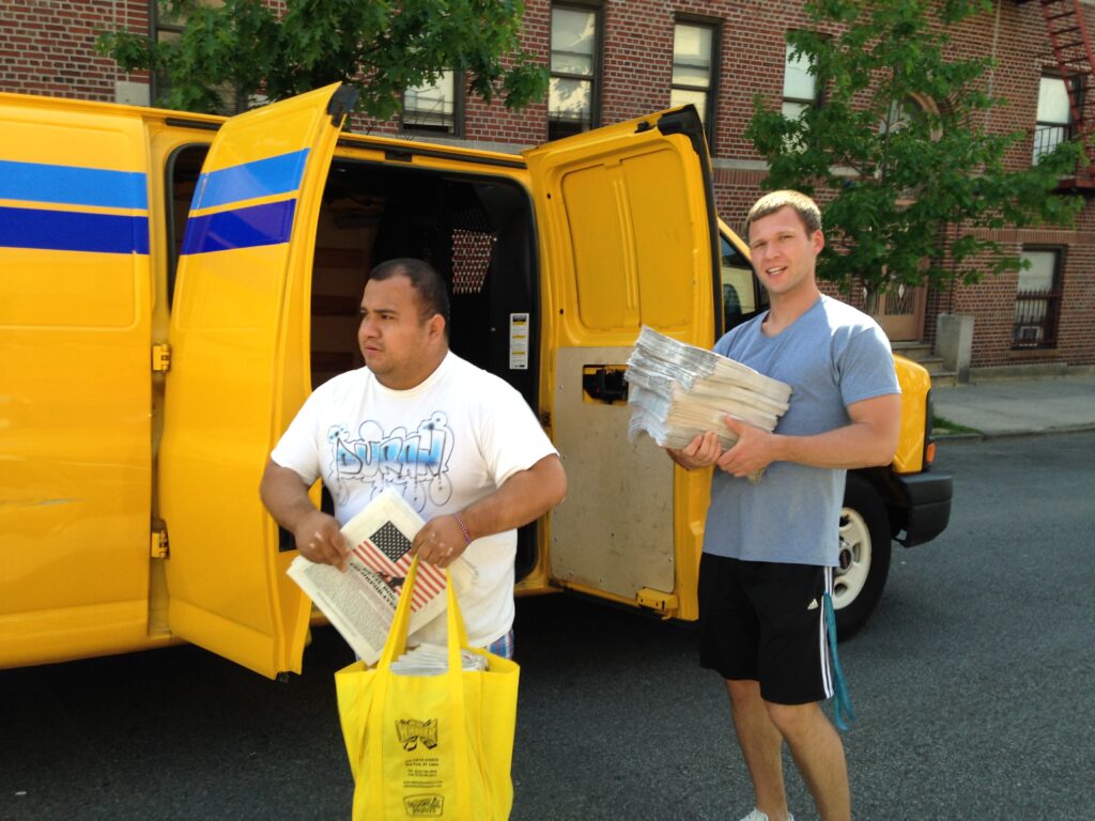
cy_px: 410
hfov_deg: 55.4
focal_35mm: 33
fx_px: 1044
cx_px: 548
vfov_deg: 42.9
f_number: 2.4
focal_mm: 4.12
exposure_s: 1/301
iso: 50
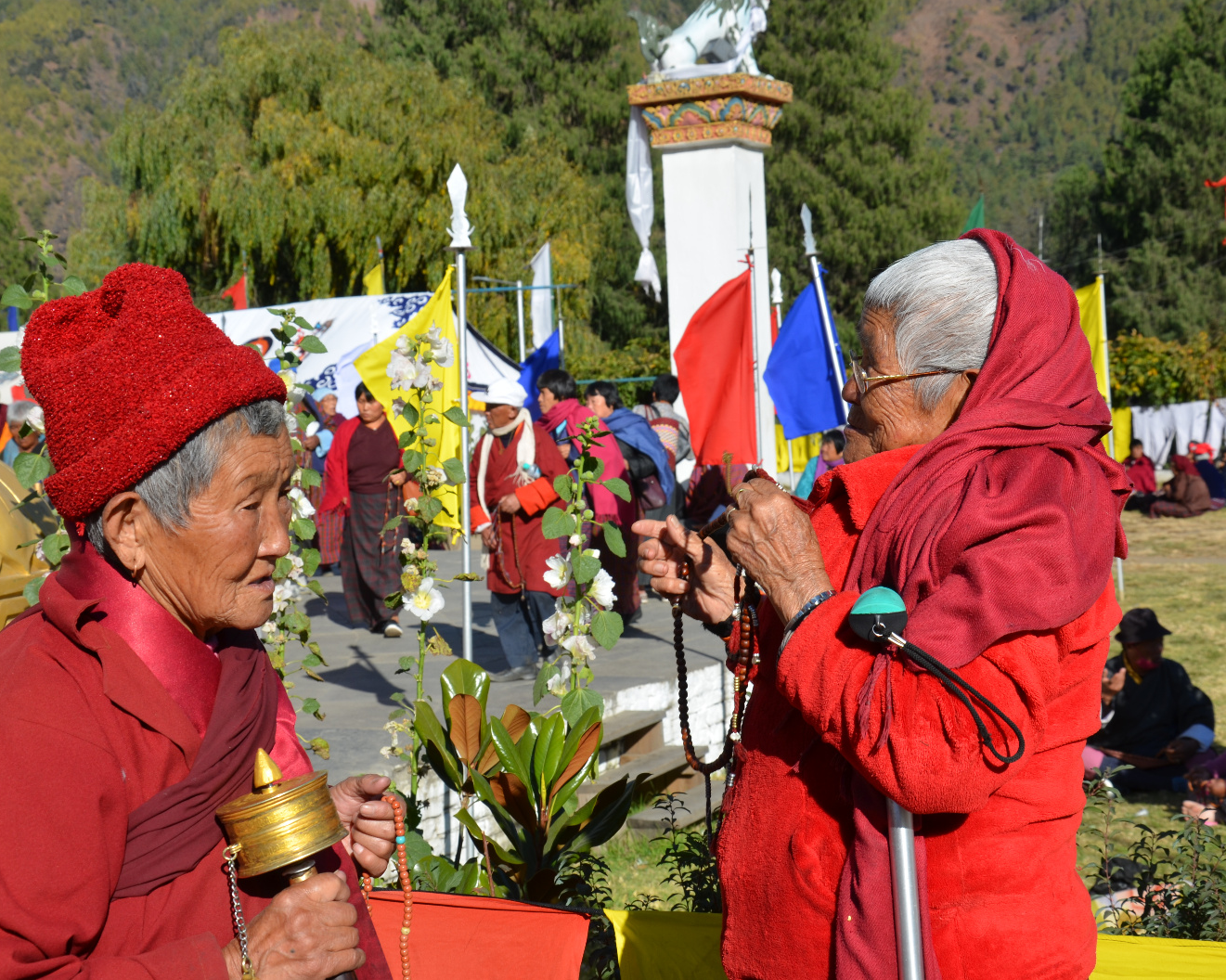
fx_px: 2161
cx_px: 573
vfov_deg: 25.6
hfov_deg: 31.7
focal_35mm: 60
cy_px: 490
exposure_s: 1/250
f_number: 8
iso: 100
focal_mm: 35
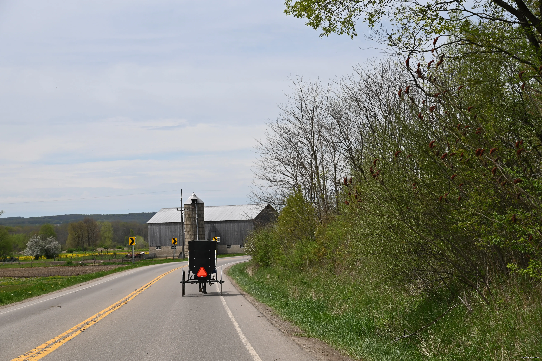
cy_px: 180
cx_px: 271
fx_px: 1053
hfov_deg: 28.9
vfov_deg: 19.4
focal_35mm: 70
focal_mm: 70
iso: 100
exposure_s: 1/500
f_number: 8
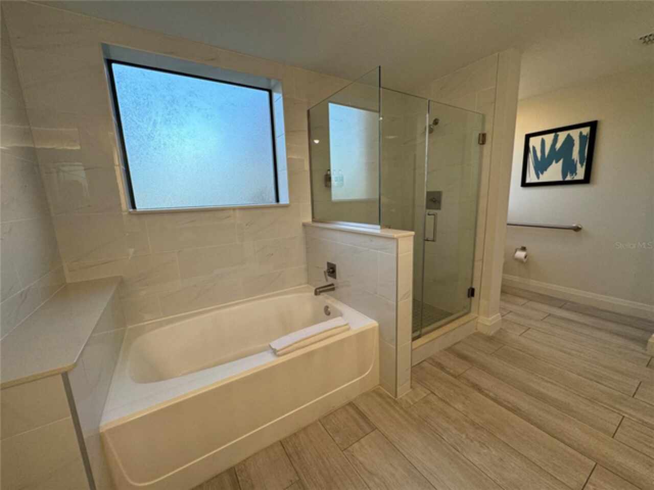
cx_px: 327
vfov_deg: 85.7
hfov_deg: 102.1
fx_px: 265
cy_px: 245
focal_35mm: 14
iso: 160
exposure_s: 1/120
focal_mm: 2.22
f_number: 2.2
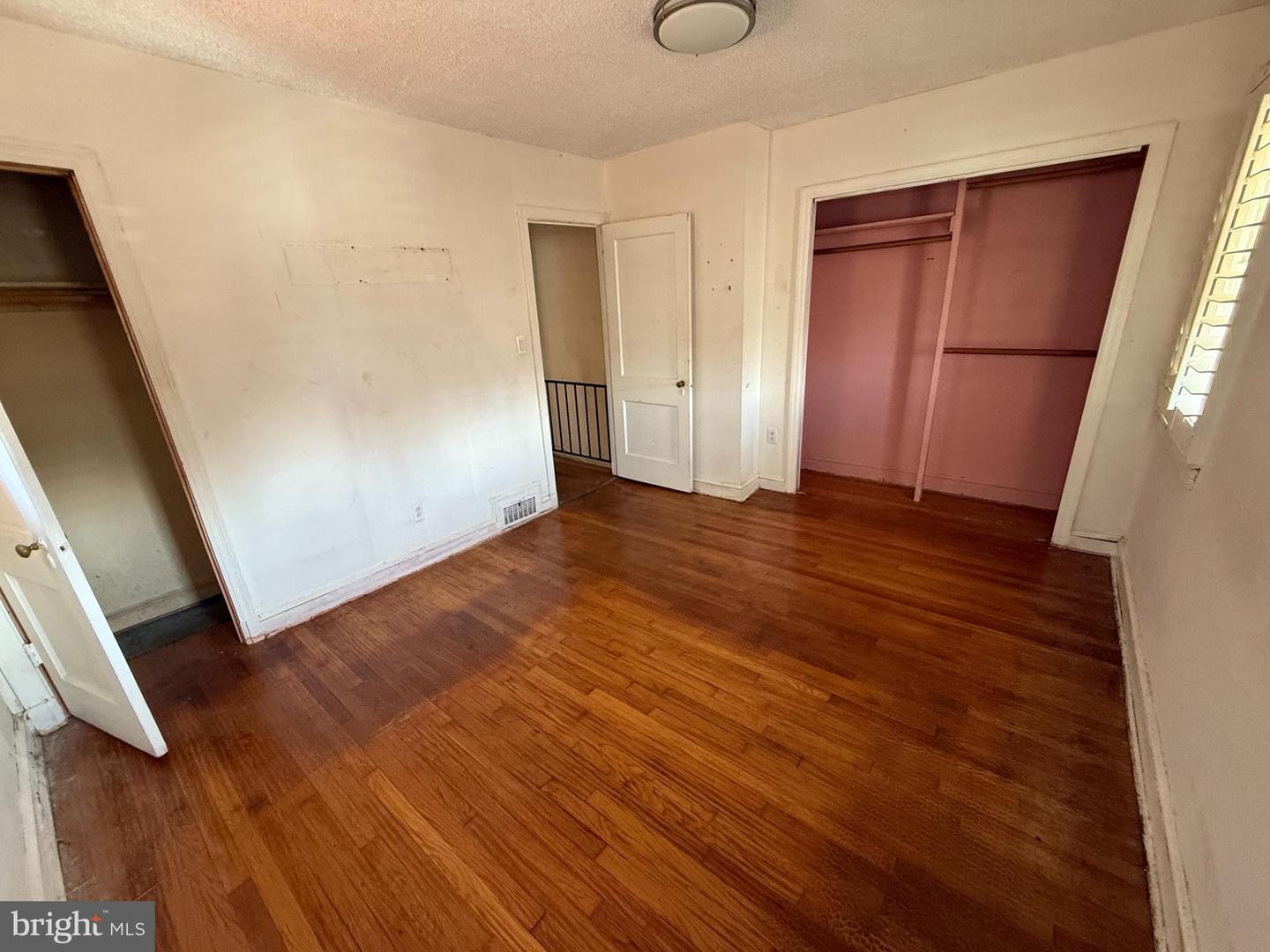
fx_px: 514
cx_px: 635
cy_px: 476
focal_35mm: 14
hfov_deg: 102.1
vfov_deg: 85.7
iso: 400
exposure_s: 1/52
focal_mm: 2.22
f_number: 2.2
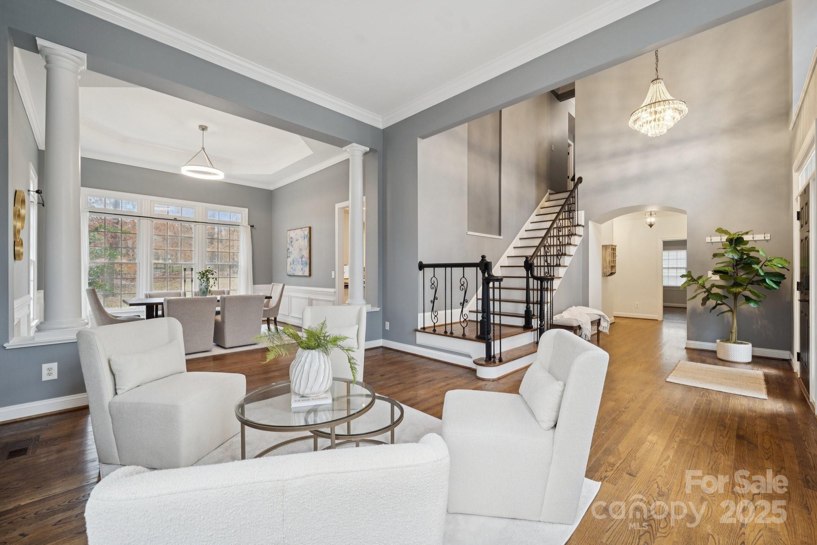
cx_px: 408
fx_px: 318
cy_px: 272
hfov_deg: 104.3
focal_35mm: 14
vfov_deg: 81.2
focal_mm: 14
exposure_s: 1/4
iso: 160
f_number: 7.1
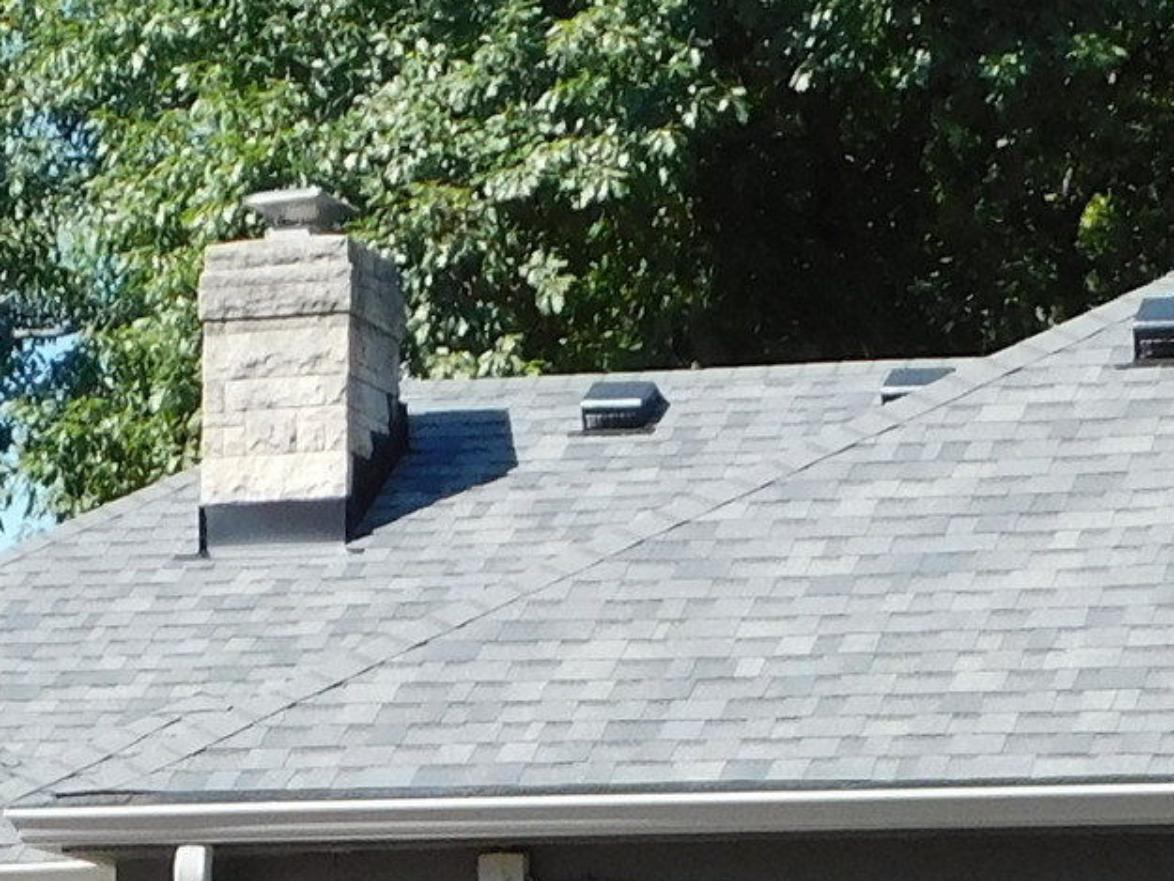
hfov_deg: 11.0
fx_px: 6004
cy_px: 1507
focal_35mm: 177
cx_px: -113
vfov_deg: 8.1
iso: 125
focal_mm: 6.3
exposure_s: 1/500
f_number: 3.5
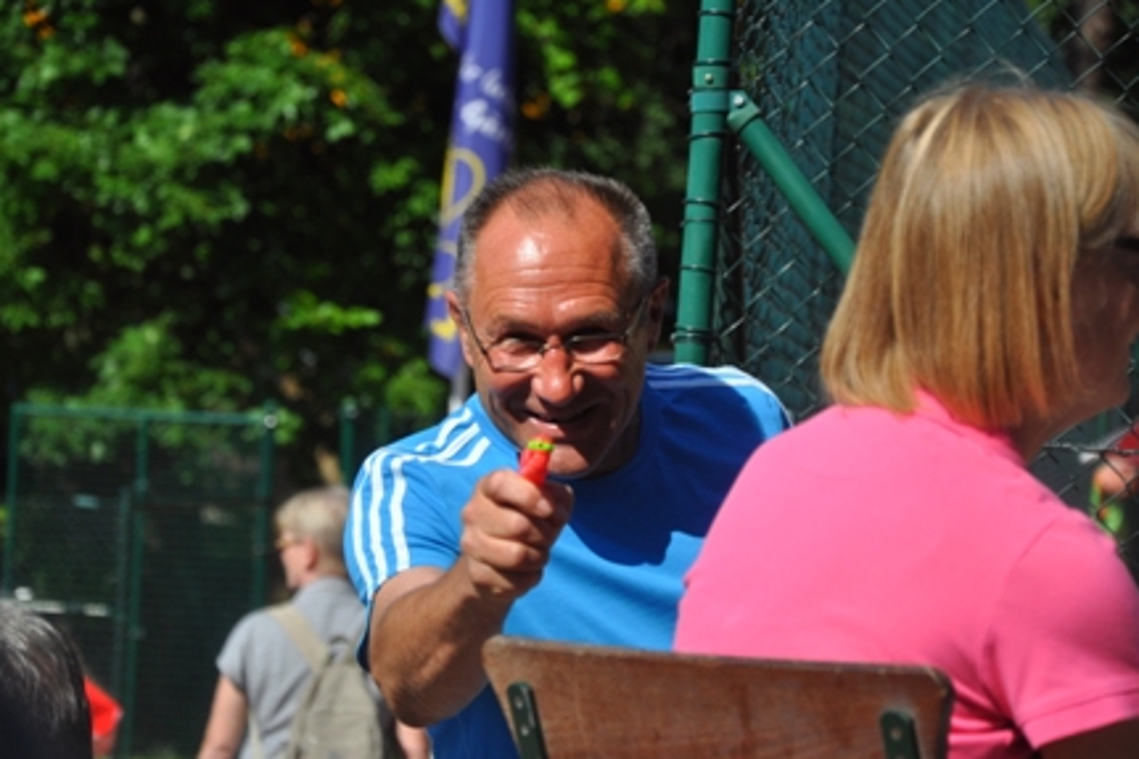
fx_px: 5171
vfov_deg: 8.4
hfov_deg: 12.6
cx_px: 555
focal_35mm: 164
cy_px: 389
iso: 400
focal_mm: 105
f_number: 7.1
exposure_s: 1/2000
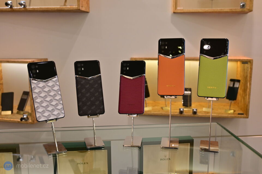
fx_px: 273
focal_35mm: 38
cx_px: 131
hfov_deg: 51.3
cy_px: 87
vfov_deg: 35.5
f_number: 4.2
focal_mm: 25
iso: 250
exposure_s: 1/50
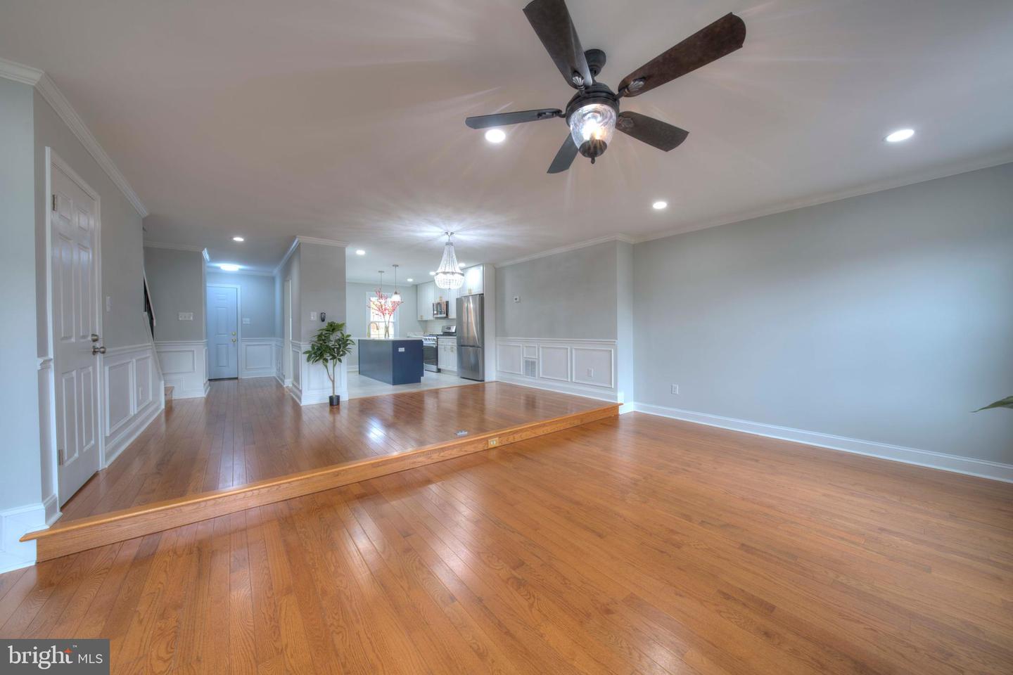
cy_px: 338
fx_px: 338
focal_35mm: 12
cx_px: 506
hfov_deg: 112.6
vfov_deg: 90.0
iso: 100
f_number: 9
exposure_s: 1/4
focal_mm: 12
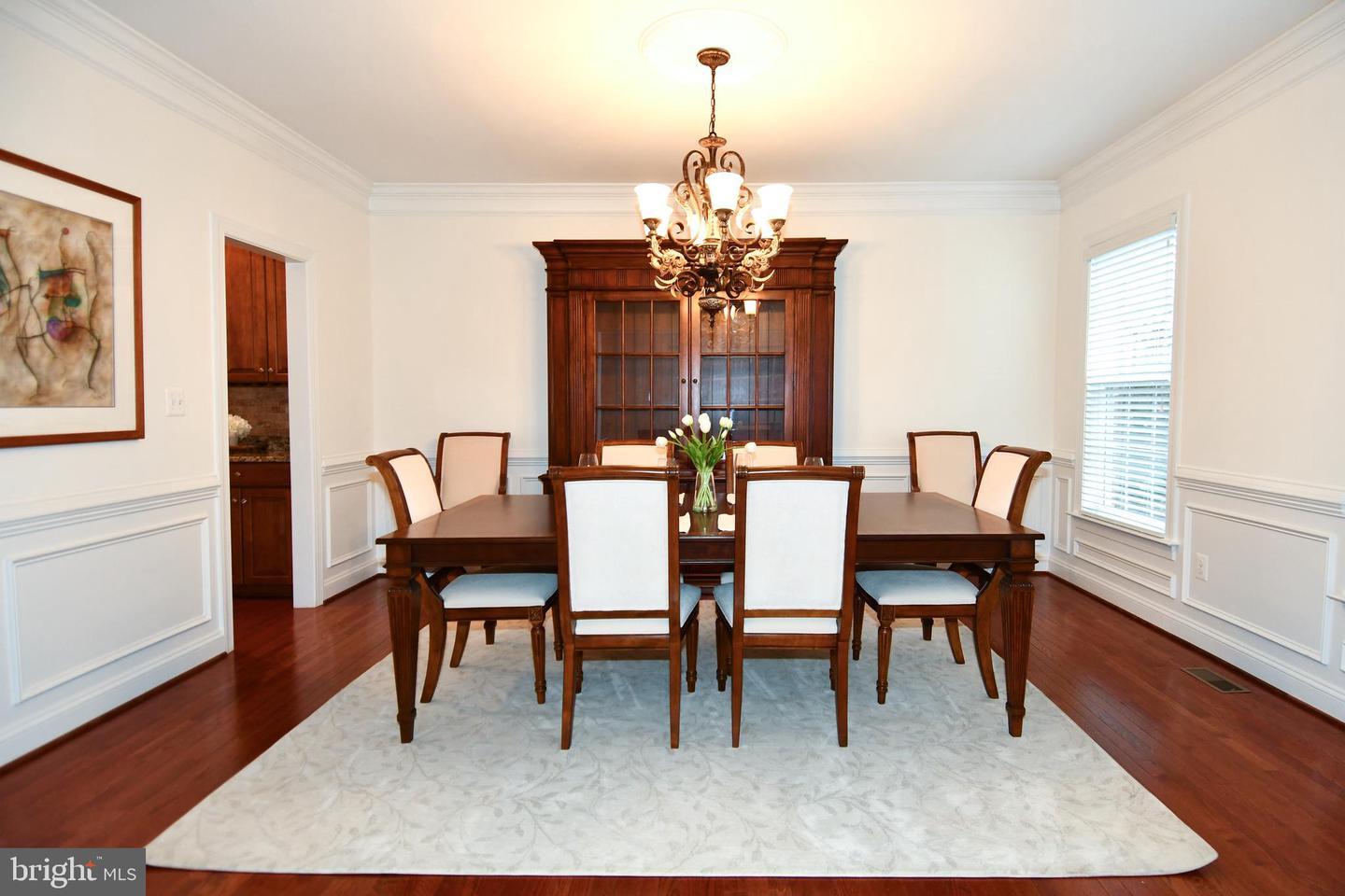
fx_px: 672
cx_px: 672
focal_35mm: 18
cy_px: 448
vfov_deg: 67.4
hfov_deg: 90.0
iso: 800
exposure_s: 1/60
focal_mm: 12
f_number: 4
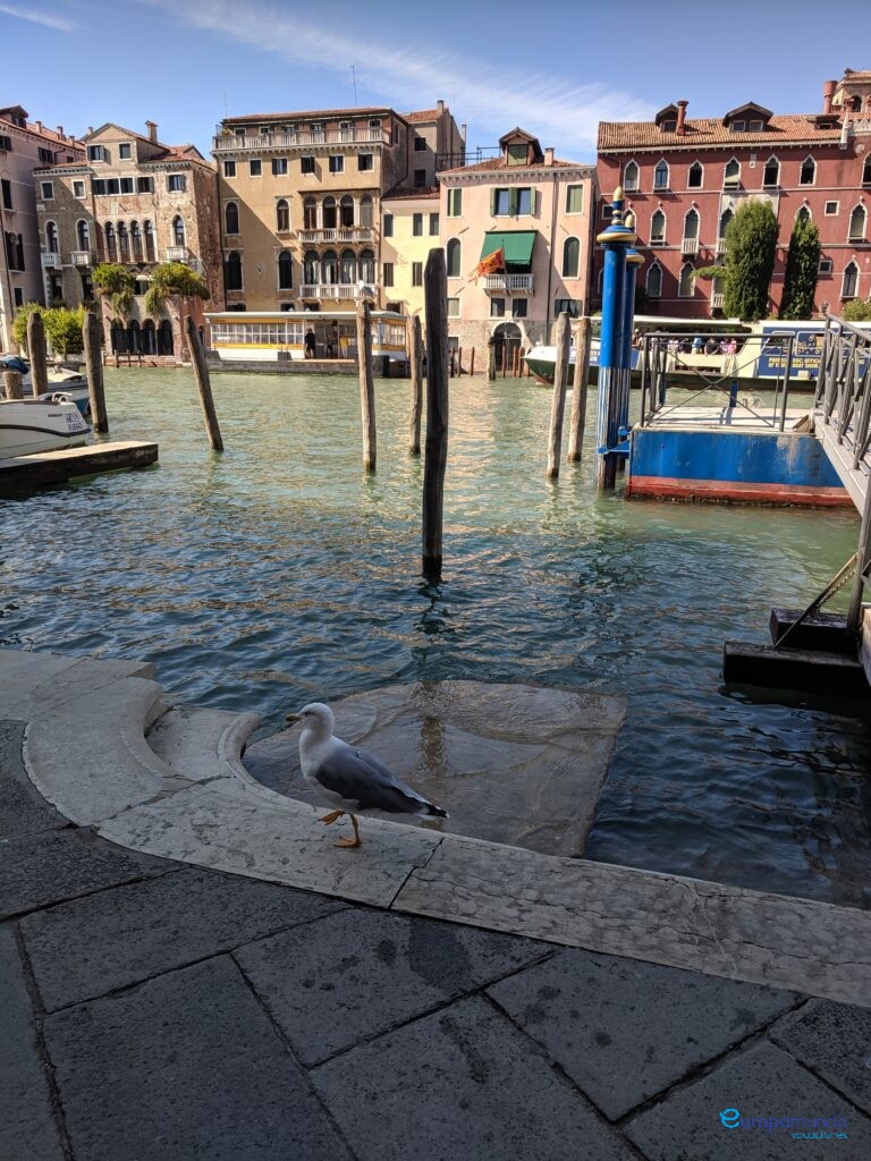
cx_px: 436
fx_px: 872
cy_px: 580
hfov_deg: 53.1
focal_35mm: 26
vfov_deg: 67.3
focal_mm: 4.67
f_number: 2
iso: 45
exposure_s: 1/990
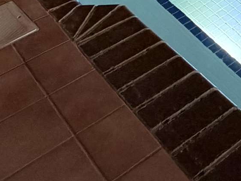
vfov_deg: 14.0
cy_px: -240
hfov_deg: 22.4
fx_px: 536
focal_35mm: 77
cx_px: 323
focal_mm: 2.22
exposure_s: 1/60
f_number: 2.2
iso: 400
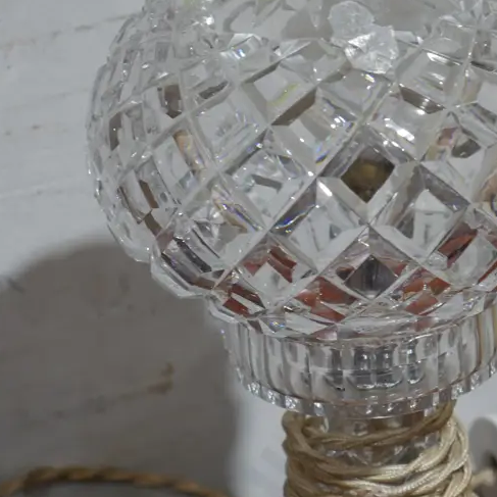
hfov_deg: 13.0
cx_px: 382
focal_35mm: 134
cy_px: 363
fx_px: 2177
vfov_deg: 13.0
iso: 640
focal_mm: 36
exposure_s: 1/80
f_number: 5.5
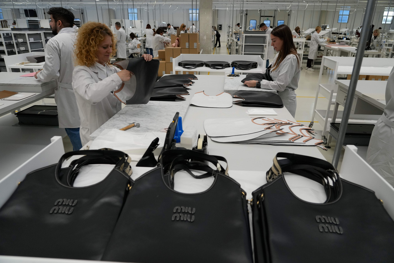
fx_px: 263
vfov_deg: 53.1
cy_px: 132
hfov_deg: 73.7
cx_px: 197
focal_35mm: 24
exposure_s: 1/800
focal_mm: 24
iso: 1250
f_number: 4
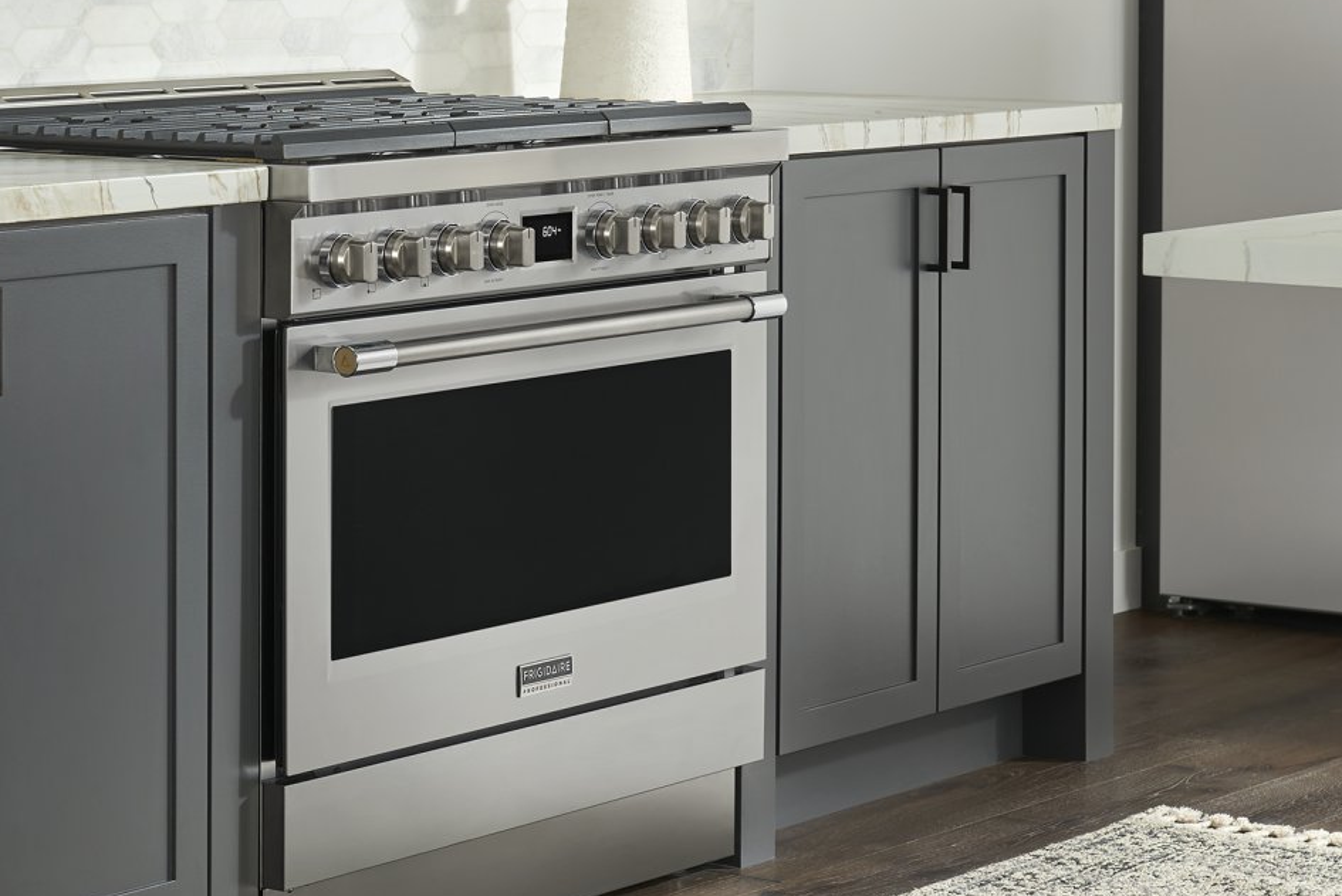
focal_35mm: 115
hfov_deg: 17.8
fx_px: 4289
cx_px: 707
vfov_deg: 11.9
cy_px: 299
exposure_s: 1.6
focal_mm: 56
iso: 100
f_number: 7.1
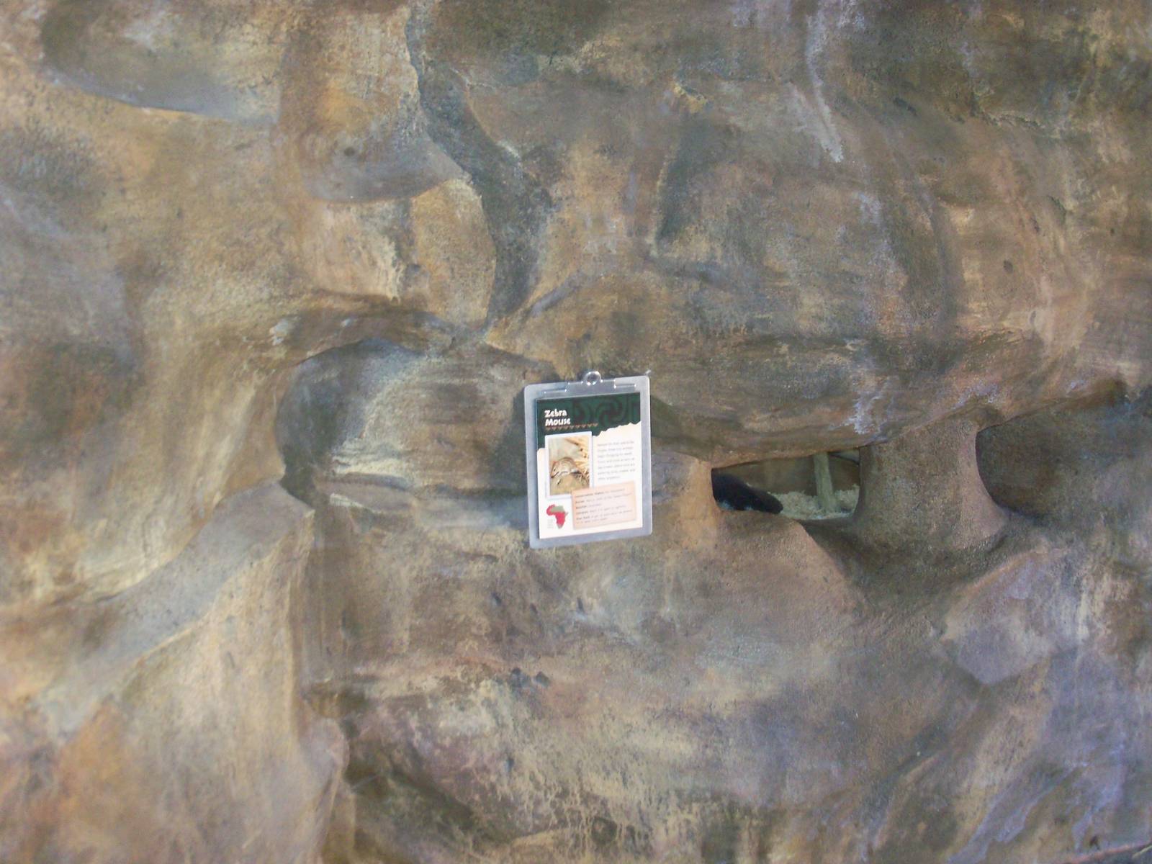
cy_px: 432
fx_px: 1165
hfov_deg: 52.6
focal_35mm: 35
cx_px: 576
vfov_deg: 40.7
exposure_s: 1/30
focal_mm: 6.3
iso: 200
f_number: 3
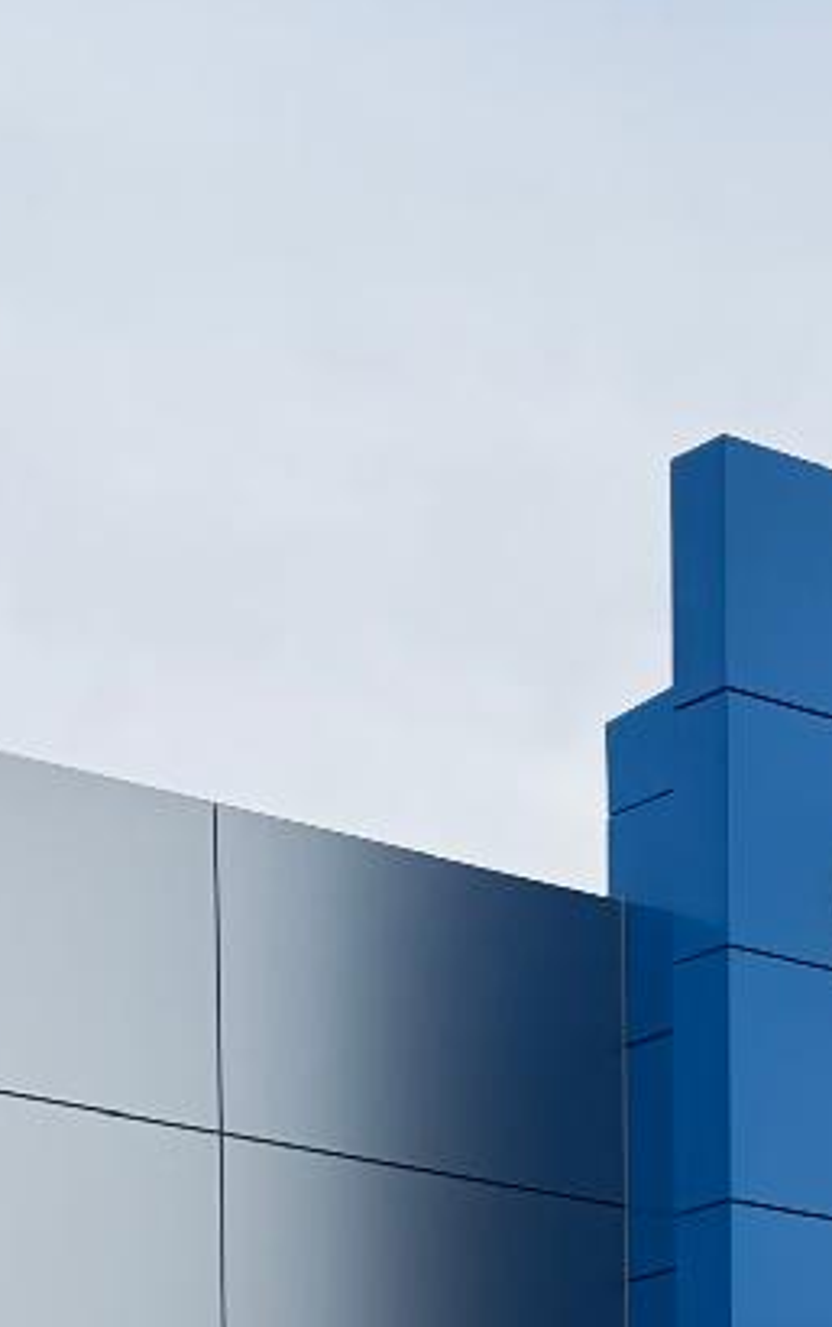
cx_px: 622
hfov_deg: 11.0
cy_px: 2214
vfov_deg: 15.6
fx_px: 4308
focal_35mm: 119
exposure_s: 1/2232
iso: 80
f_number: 1.78
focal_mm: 6.76
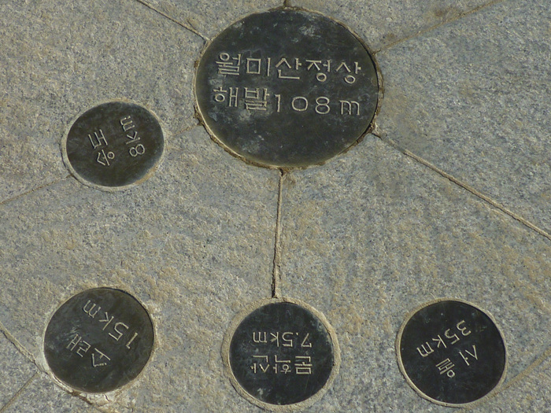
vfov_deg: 26.6
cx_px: 276
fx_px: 875
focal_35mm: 55
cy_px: 206
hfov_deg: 34.9
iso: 80
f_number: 4
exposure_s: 1/800
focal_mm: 4.9
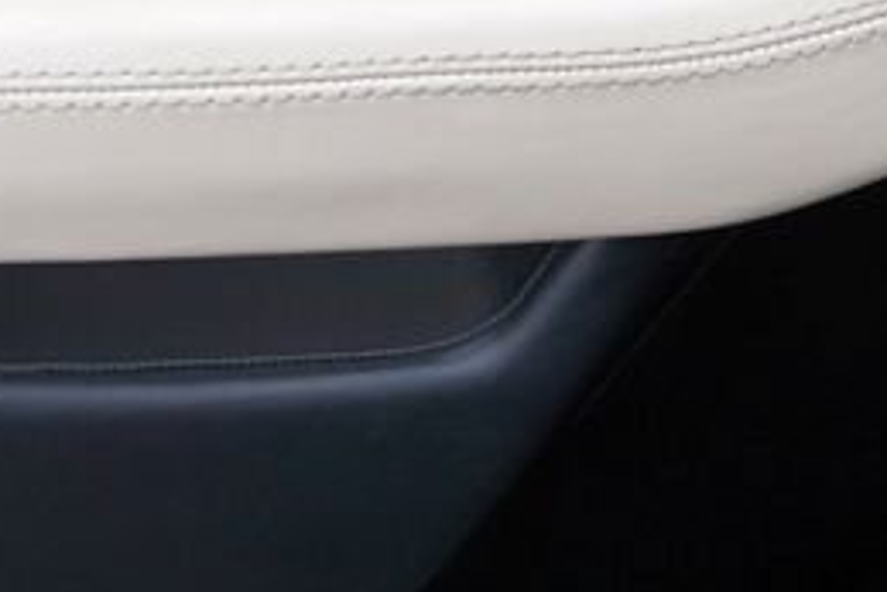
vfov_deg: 12.7
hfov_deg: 21.1
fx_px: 2342
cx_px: 771
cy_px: -563
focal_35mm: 95
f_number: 4.5
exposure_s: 1/80
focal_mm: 24
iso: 100
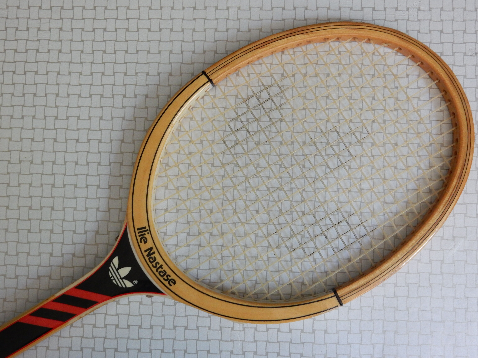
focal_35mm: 36
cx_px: 239
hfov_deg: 51.4
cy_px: 179
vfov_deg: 39.7
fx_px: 497
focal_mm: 6.4
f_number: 4
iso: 400
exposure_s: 1/15
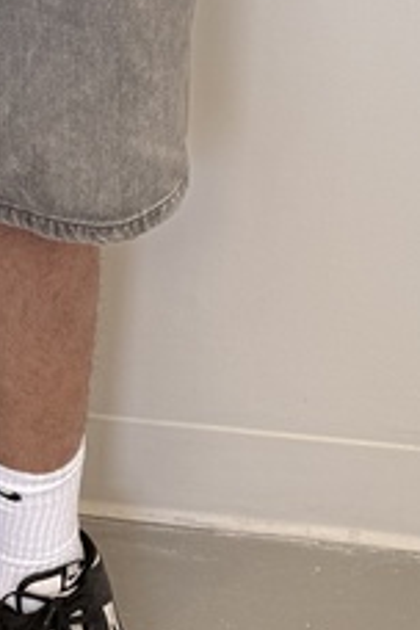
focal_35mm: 112
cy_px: -707
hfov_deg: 12.1
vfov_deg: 14.5
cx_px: 373
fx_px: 1960
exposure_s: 1/122
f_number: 1.78
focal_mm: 6.76
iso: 50
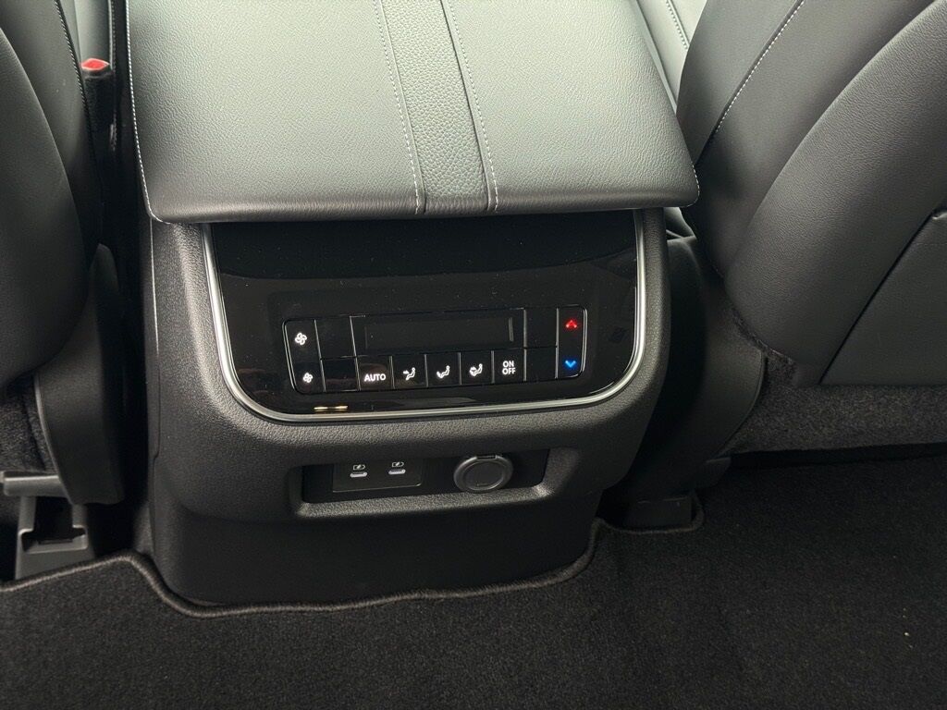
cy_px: 355
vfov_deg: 30.3
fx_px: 1313
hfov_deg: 39.7
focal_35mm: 48
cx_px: 474
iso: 250
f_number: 1.78
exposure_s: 1/42
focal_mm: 6.76
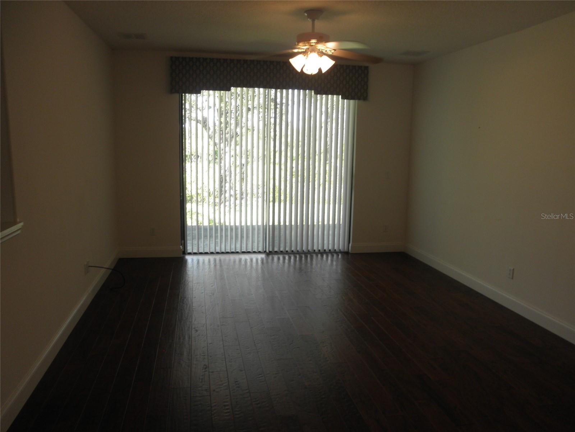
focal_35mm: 28
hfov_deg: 63.4
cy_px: 216
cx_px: 288
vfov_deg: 49.7
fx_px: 465
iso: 64
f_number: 3
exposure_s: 1/30
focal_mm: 5
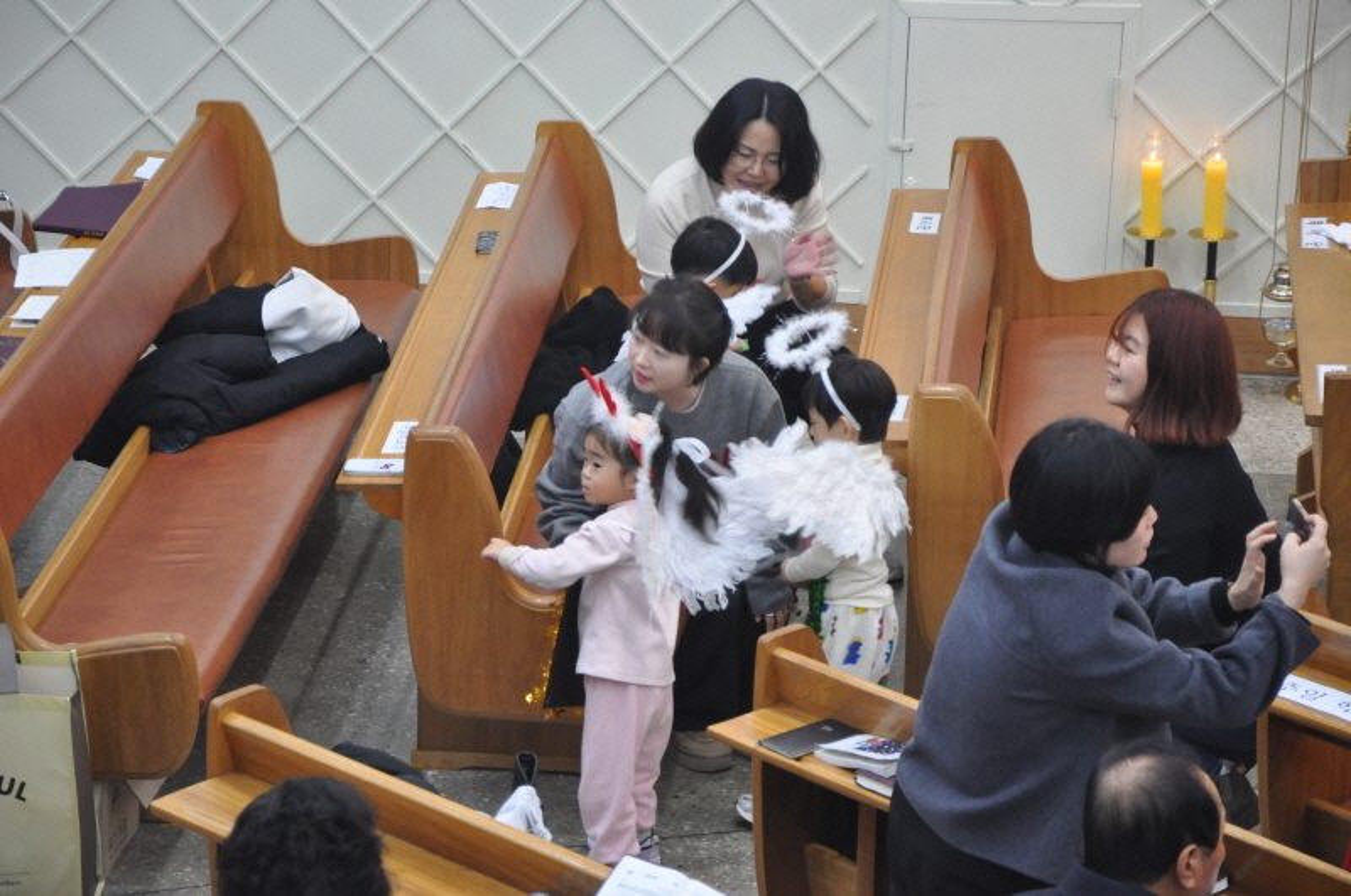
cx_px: 676
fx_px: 5059
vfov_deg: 10.1
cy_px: 448
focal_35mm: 135
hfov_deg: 15.2
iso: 1250
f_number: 5.6
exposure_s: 1/30
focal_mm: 90
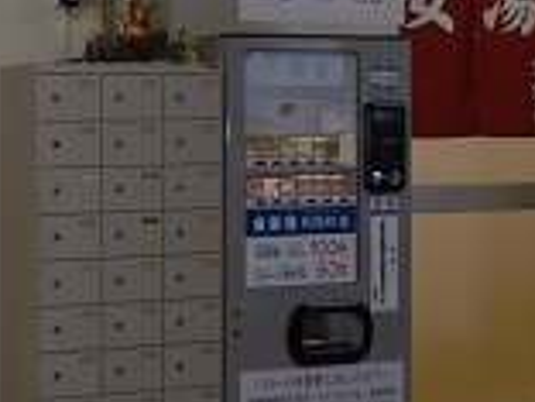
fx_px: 1190
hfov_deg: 23.4
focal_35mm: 77
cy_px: 165
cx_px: -87
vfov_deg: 19.1
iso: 100
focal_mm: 5
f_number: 3.9
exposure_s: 1/30
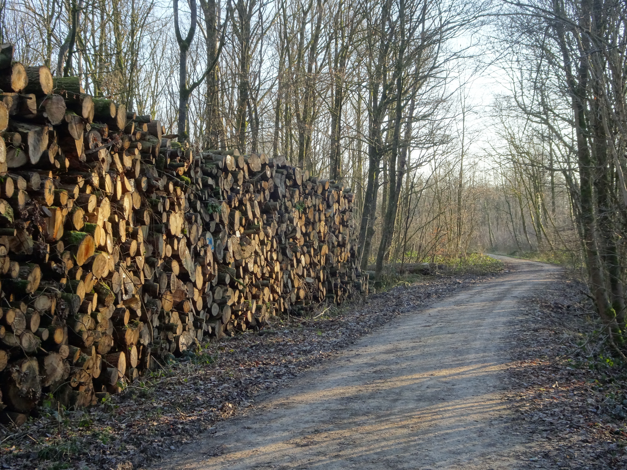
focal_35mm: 50
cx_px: 314
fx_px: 906
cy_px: 235
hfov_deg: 38.2
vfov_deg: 29.1
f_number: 4.5
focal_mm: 8.51
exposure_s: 1/50
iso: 80
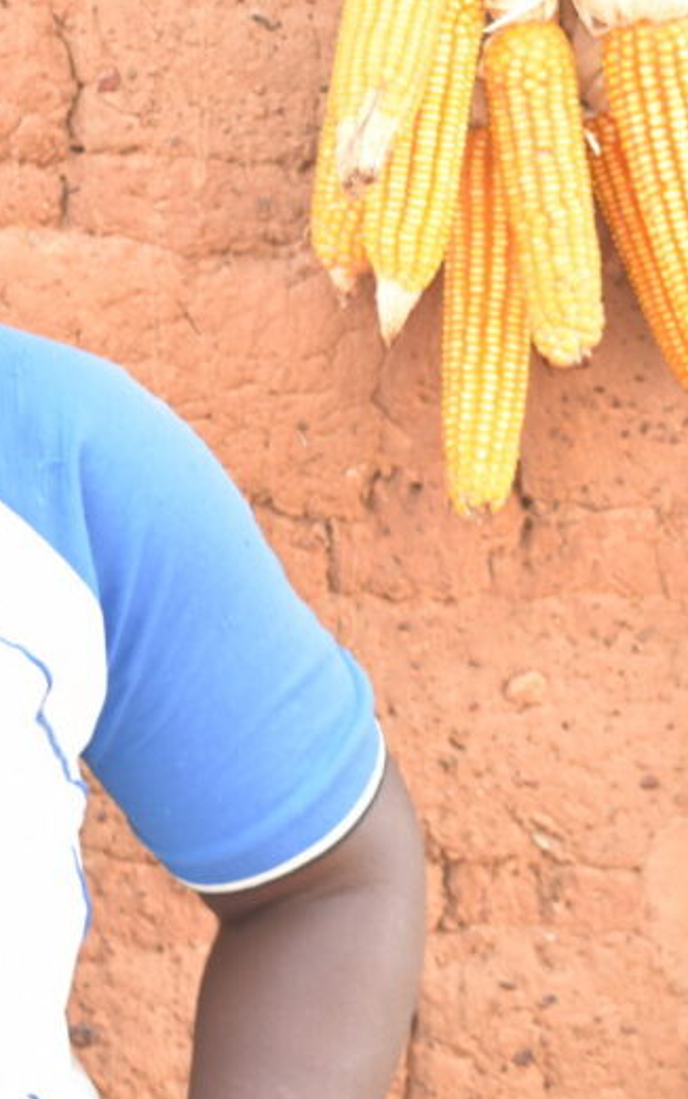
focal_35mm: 169
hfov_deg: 7.8
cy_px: 295
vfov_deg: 12.4
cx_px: 171
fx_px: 5066
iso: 180
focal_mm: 48
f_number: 5.3
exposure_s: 1/20
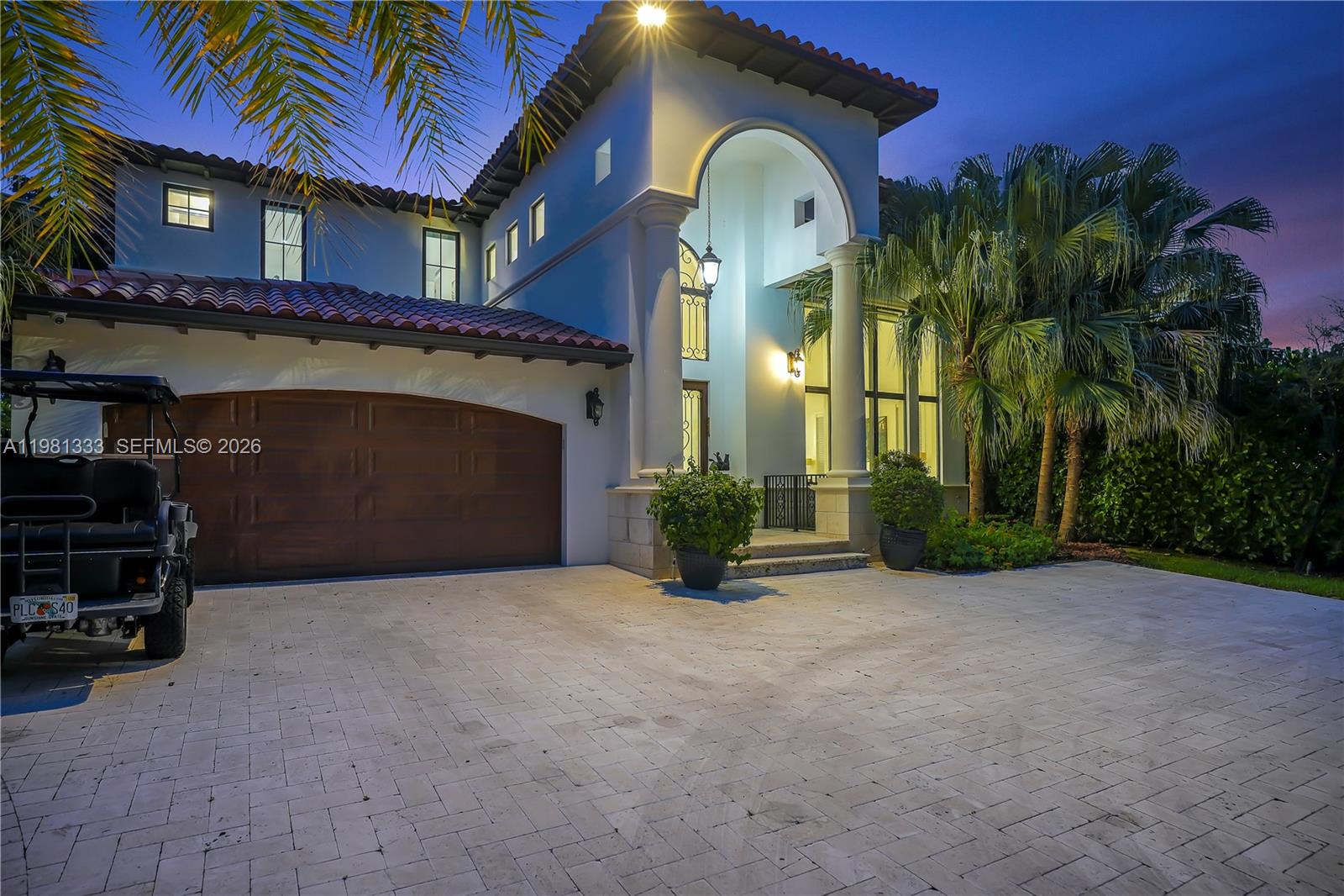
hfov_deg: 84.0
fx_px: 746
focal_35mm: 20
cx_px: 672
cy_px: 448
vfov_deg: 61.9
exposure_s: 1/2
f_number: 4
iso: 200
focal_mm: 20
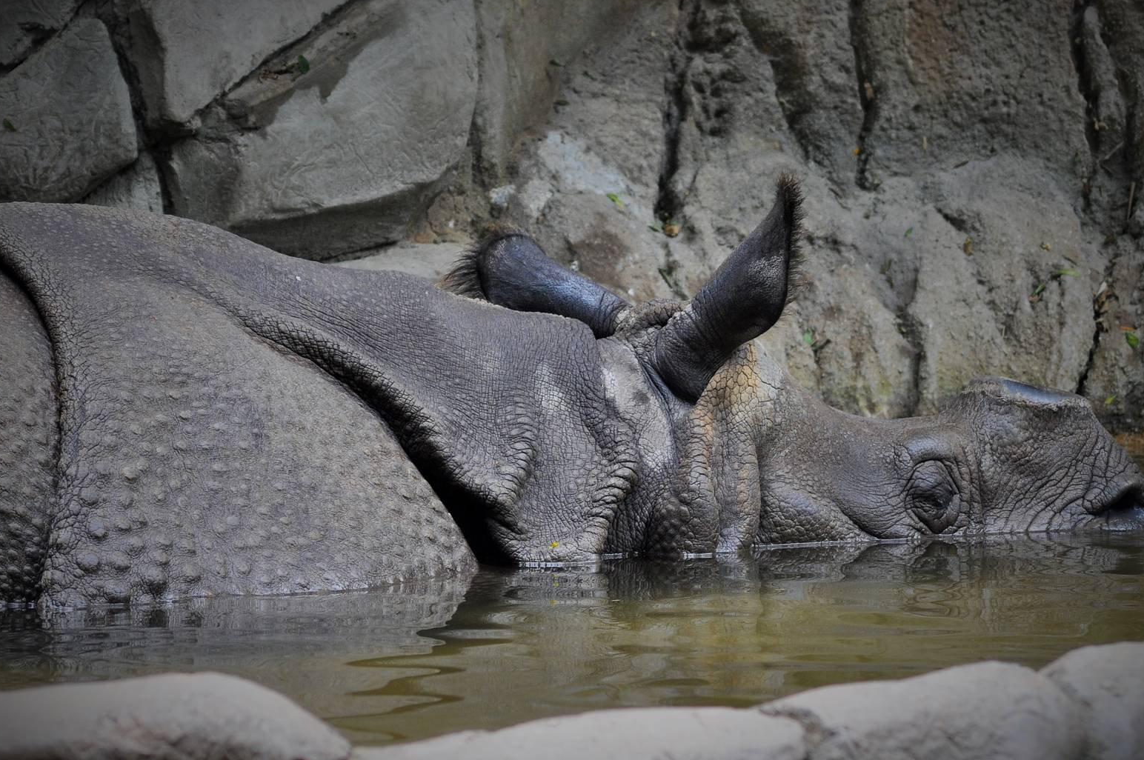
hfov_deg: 12.0
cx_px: 583
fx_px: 5428
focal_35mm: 171
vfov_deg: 8.0
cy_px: 377
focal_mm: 110
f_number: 4.5
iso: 400
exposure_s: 1/320
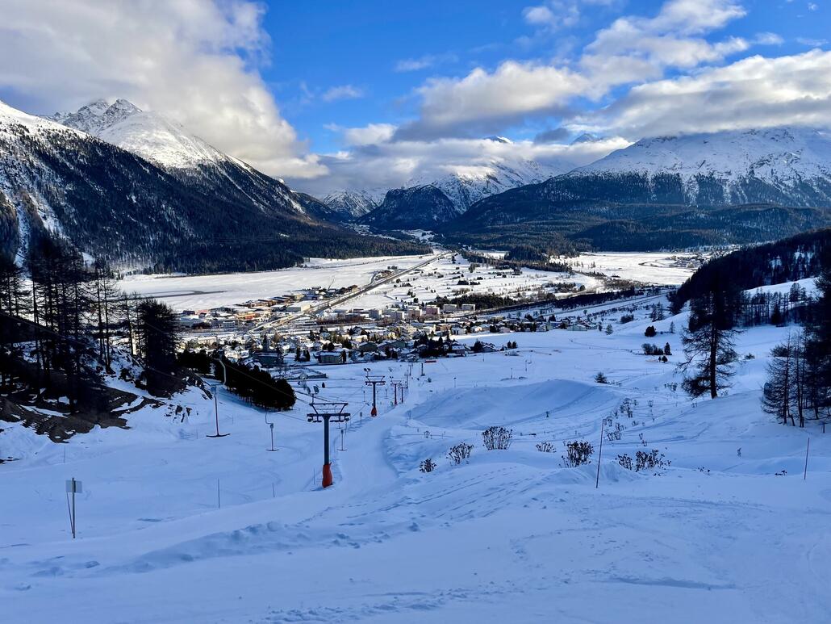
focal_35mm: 26
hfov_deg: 67.3
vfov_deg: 53.1
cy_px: 312
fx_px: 624
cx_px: 416
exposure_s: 1/2564
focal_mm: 4.2
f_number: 1.6
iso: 32
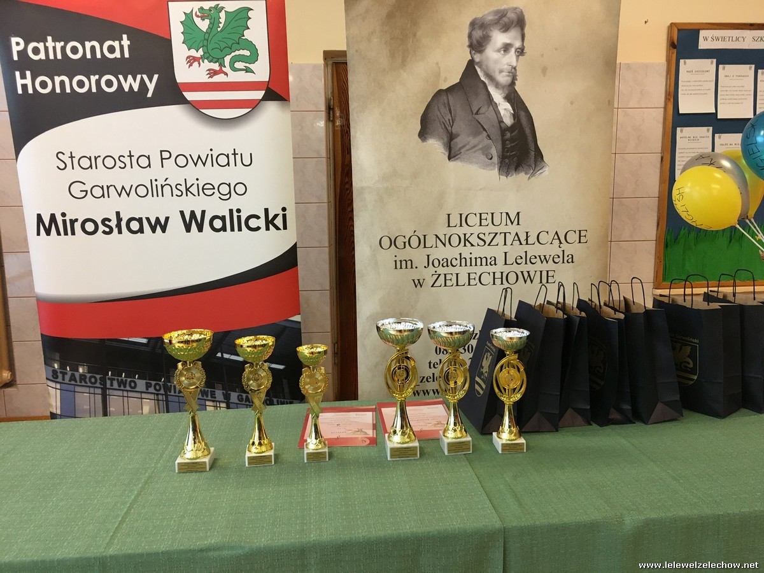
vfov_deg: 48.2
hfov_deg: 61.7
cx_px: 382
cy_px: 286
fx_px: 640
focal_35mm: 29
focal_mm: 4.15
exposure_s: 1/33
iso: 64
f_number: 2.2
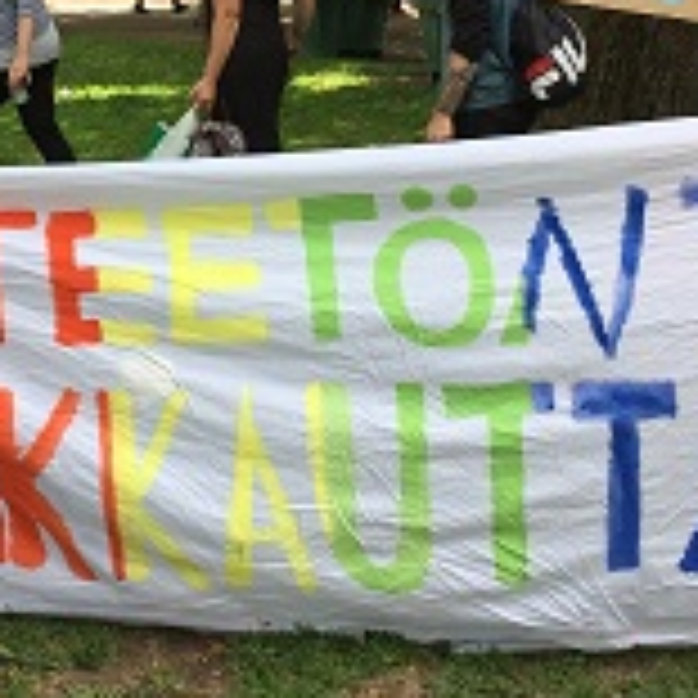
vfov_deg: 25.3
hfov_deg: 26.0
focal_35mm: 66
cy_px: 77
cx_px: 261
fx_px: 1506
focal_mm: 4.15
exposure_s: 1/366
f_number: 2.2
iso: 25
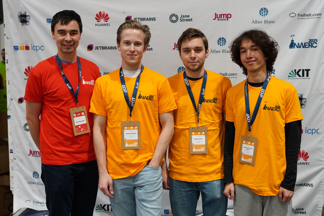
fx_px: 450
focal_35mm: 50
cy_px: 108
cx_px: 162
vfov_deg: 27.0
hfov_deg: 39.6
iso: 640
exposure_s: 1/50
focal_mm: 50
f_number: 2.8
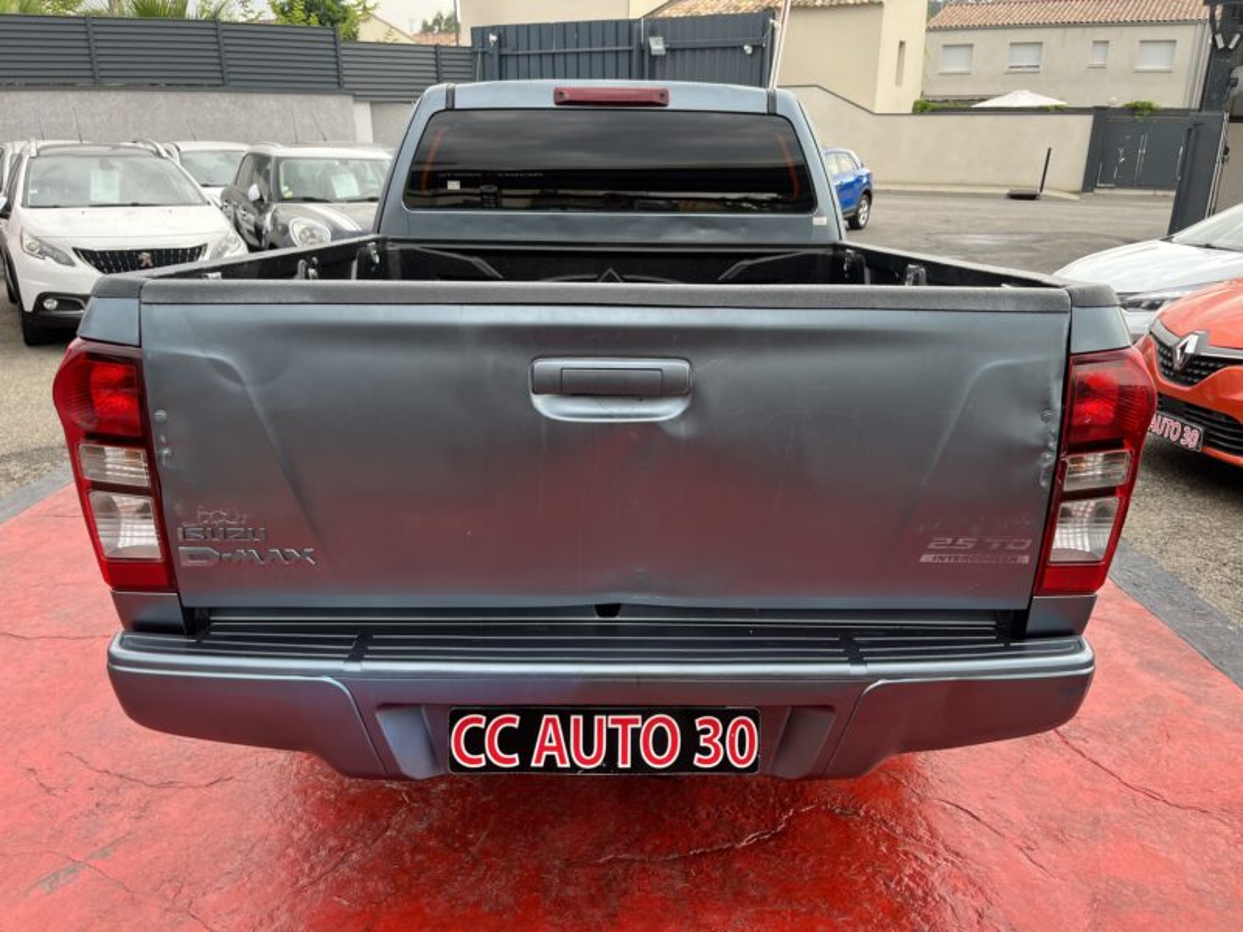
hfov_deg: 67.3
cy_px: 466
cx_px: 622
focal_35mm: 26
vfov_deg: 53.1
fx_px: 934
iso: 40
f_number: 1.6
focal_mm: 5.1
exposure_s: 1/264
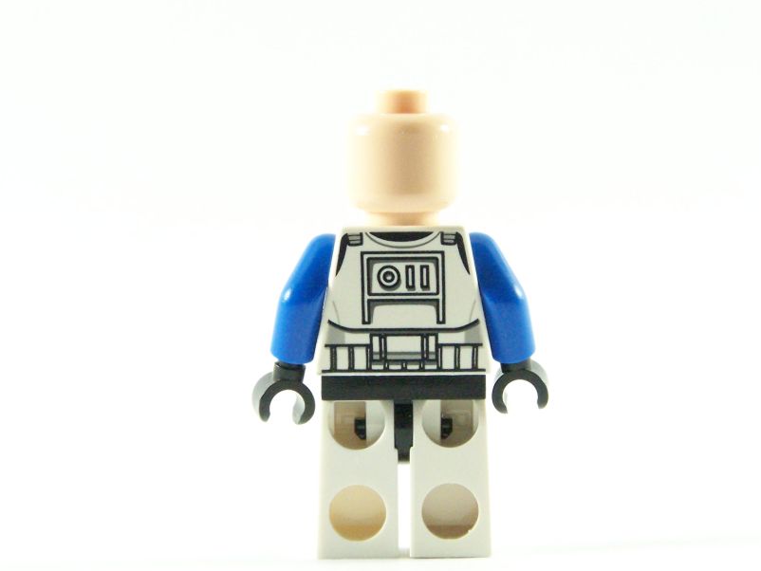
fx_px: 2947
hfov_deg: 14.7
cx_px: 410
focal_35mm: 134
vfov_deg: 11.1
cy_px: 287
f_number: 4
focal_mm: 17.5
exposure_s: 1/60
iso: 400
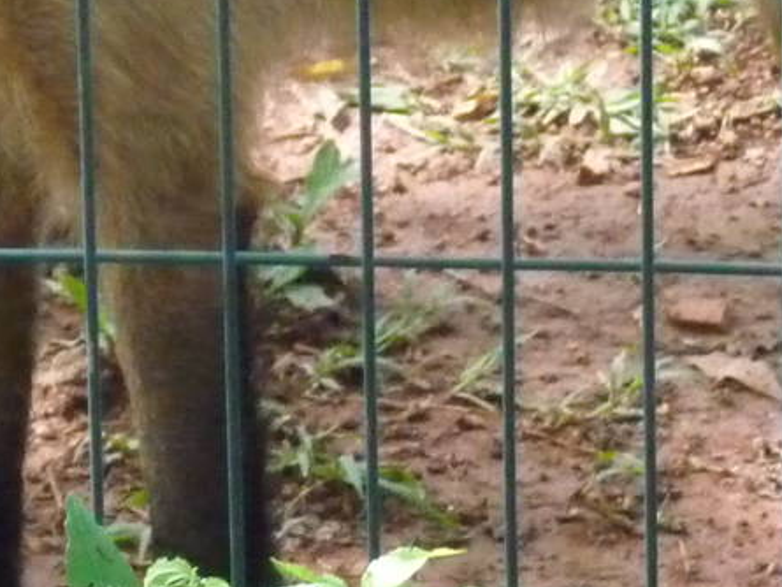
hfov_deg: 6.2
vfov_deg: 4.6
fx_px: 7231
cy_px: -193
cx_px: 102
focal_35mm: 320
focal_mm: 15.2
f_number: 4.7
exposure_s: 1/160
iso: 800
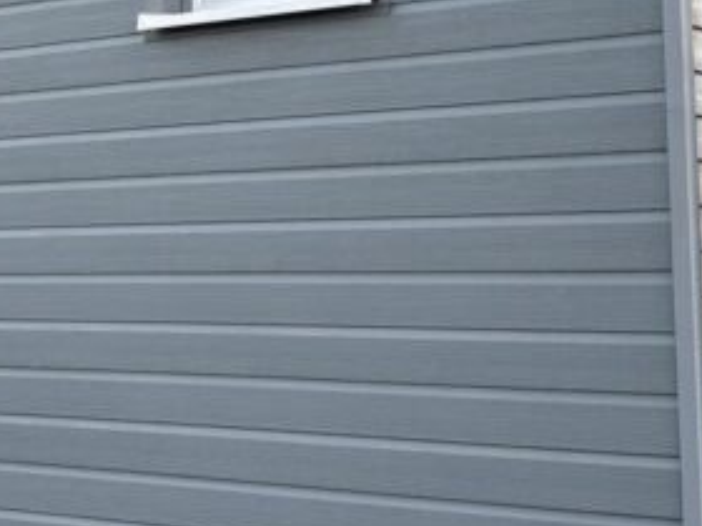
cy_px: 38
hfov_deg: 20.2
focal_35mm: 95
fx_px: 1927
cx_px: 50
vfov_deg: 15.4
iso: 64
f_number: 1.6
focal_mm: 5.96
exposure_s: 1/122
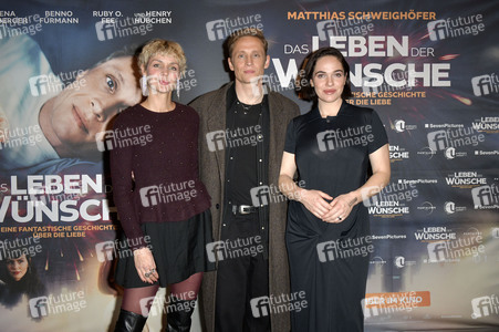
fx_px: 443
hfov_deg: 58.8
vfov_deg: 41.1
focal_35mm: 32
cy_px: 166
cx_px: 250
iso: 1250
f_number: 6.3
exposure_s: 1/250
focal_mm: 32
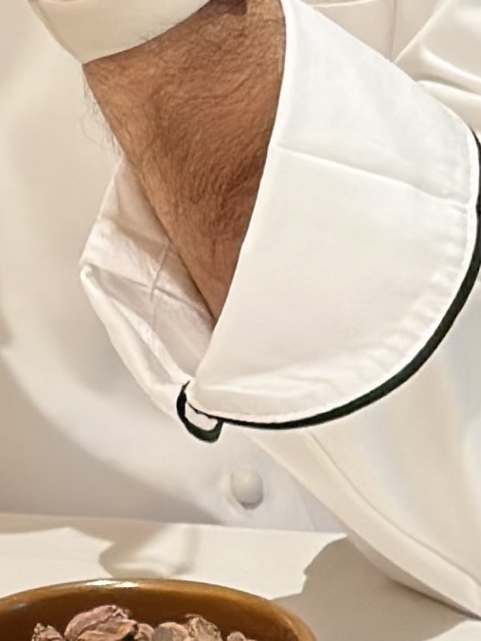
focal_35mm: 286
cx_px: 188
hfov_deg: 5.2
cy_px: -665
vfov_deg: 6.7
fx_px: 5297
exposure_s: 1/50
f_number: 1.78
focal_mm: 6.86
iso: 125
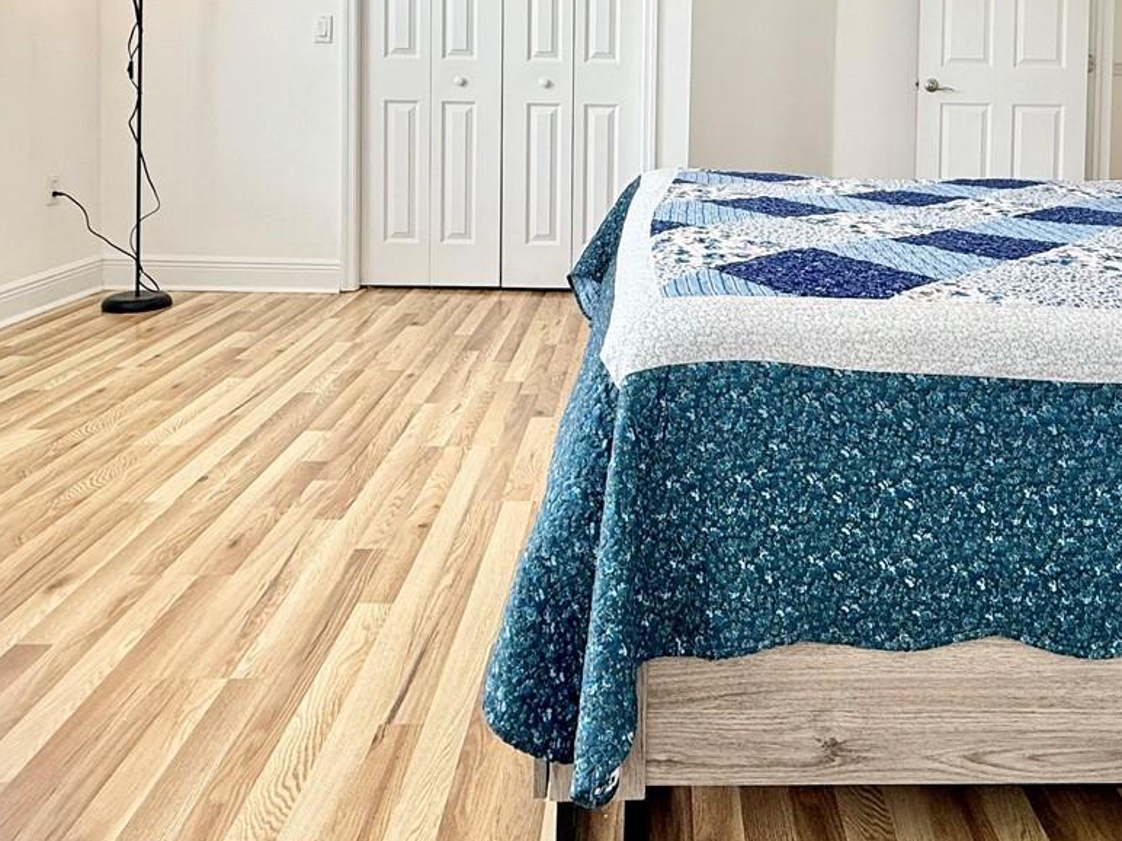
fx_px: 940
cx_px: 708
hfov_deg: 60.8
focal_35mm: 29
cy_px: 118
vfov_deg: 44.7
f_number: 2.2
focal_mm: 2.22
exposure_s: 1/120
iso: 64
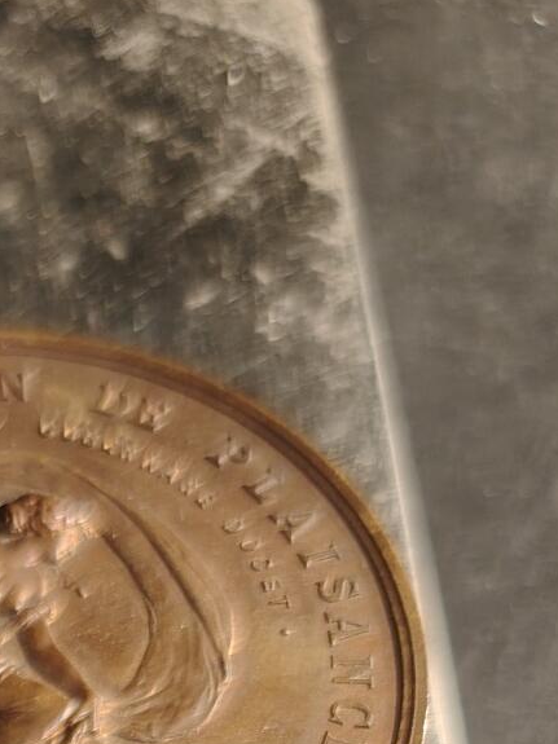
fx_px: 1548
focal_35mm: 72
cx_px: -290
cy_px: 1136
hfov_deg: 18.1
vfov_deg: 22.1
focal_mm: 6.06
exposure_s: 1/100
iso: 125
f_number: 1.6
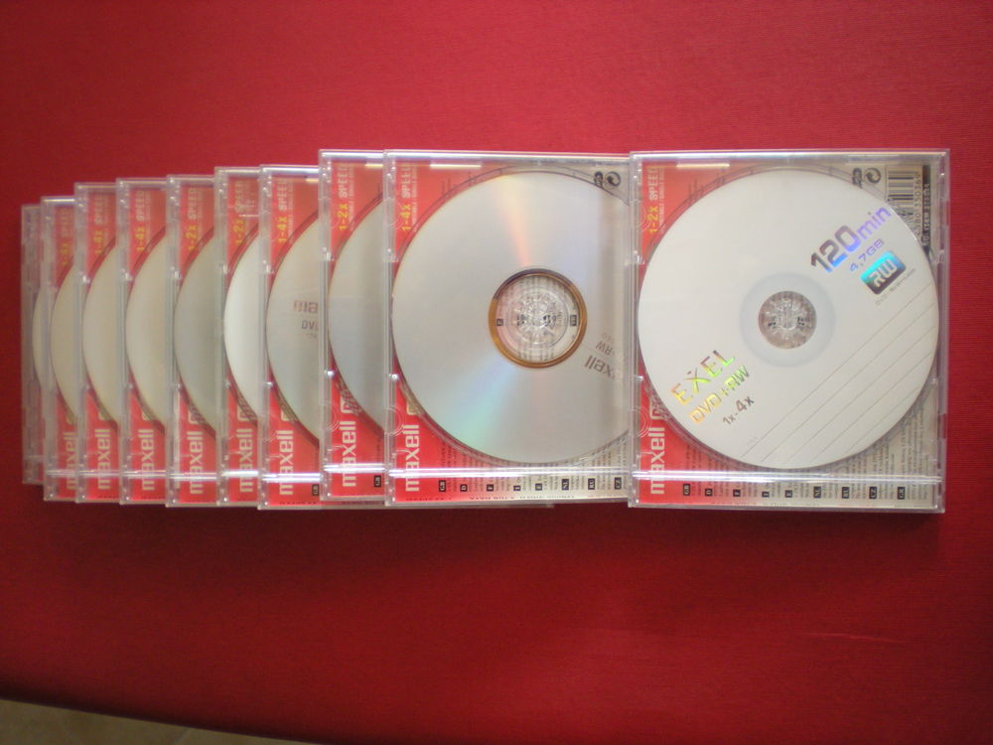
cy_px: 372
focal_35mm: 38
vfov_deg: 37.7
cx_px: 496
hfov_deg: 49.0
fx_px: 1090
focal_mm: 6.3
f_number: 3.1
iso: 200
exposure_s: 1/55
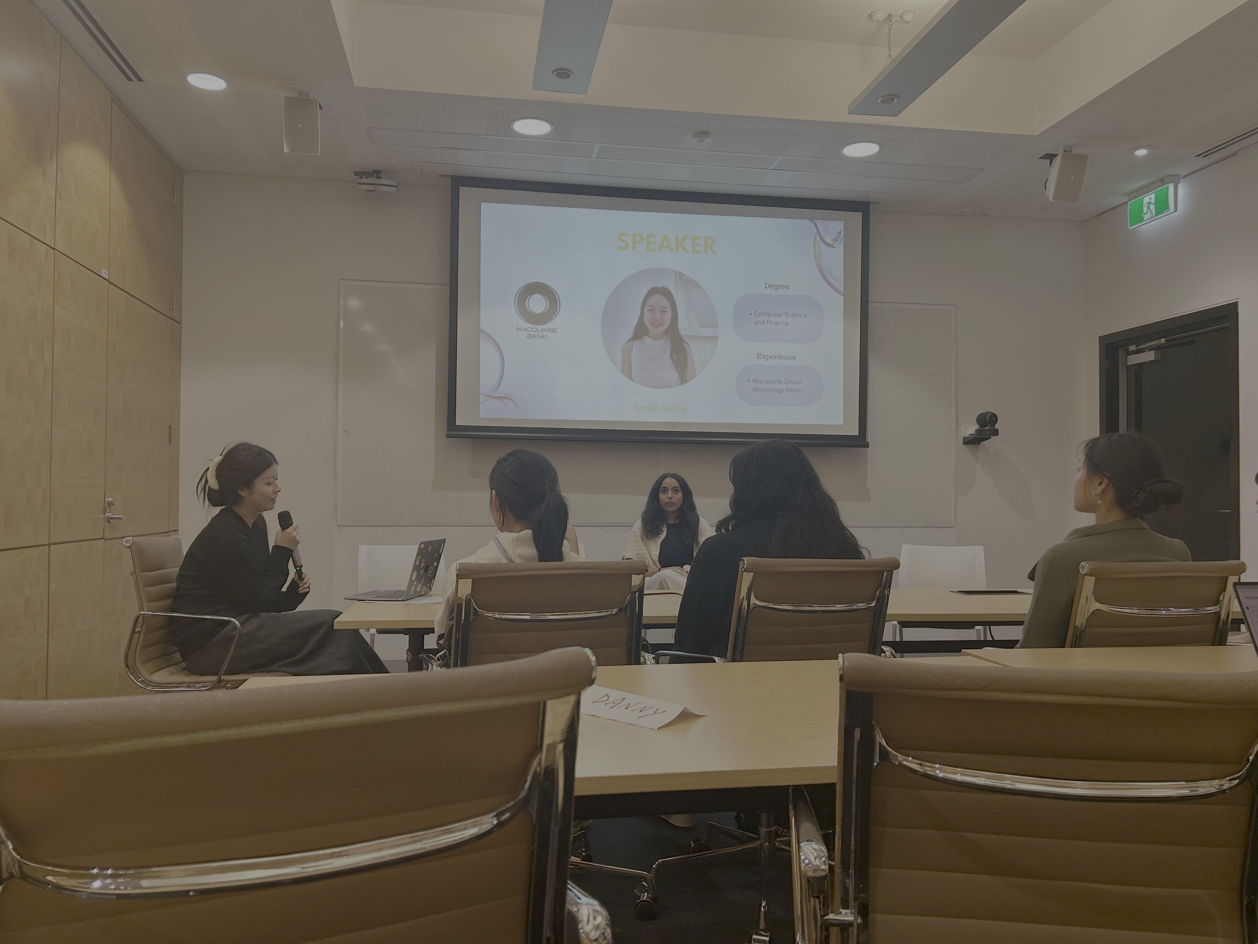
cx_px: 629
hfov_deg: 67.3
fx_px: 945
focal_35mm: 26
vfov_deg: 53.1
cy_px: 472
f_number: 1.5
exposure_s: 1/122
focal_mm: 5.7
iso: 32
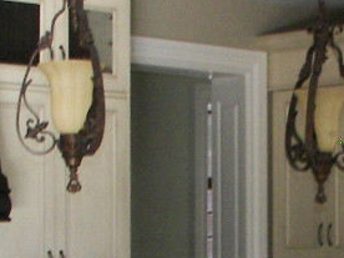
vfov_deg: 8.8
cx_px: 283
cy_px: 284
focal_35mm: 167
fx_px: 1660
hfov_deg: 11.8
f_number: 2.8
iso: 160
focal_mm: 6
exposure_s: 1/30
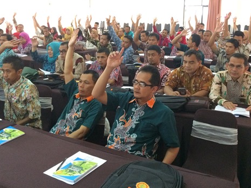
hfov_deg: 47.8
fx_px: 283
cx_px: 118
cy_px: 67
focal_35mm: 39
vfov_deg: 36.5
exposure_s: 1/25
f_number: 2.2
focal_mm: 4.15
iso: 320
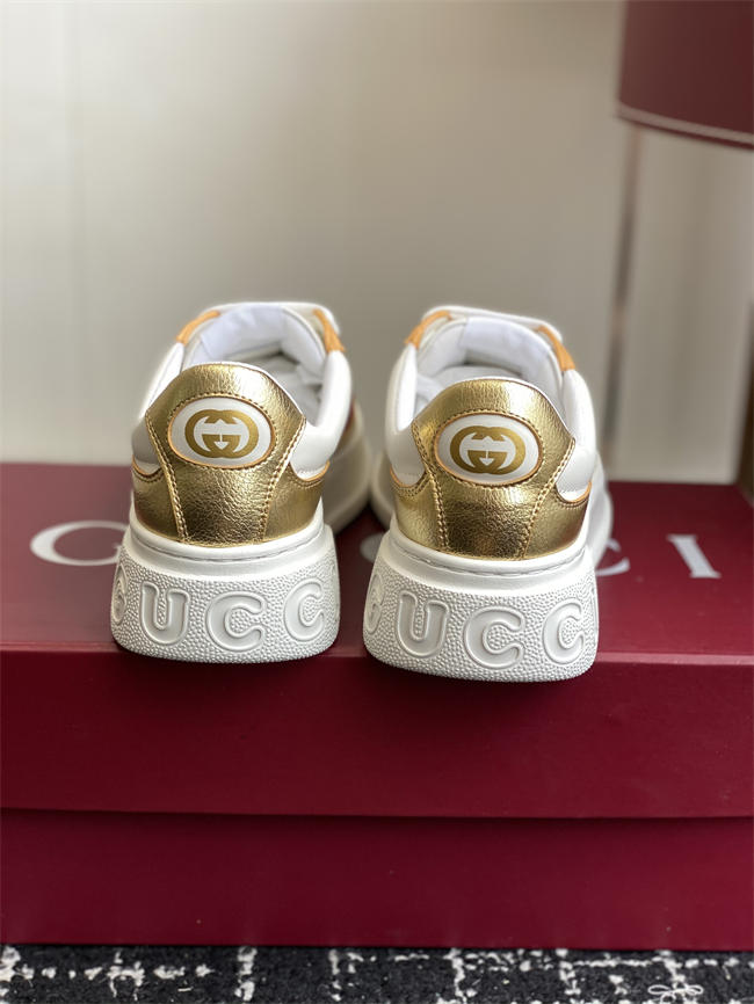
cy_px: 502
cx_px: 377
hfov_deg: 28.0
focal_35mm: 52
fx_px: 1509
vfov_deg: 36.8
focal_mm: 6
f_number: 2
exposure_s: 1/122
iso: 25
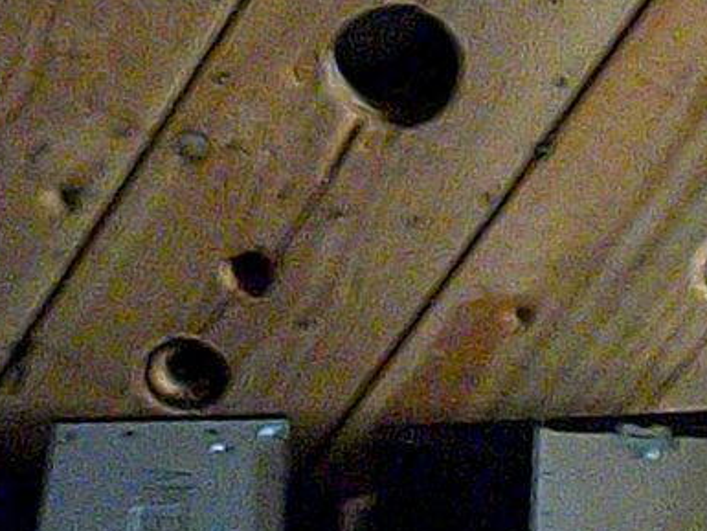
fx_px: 2227
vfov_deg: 13.4
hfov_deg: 18.0
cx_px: 365
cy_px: -4
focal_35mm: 109
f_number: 3.2
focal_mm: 7.1
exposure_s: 1/8
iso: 3200
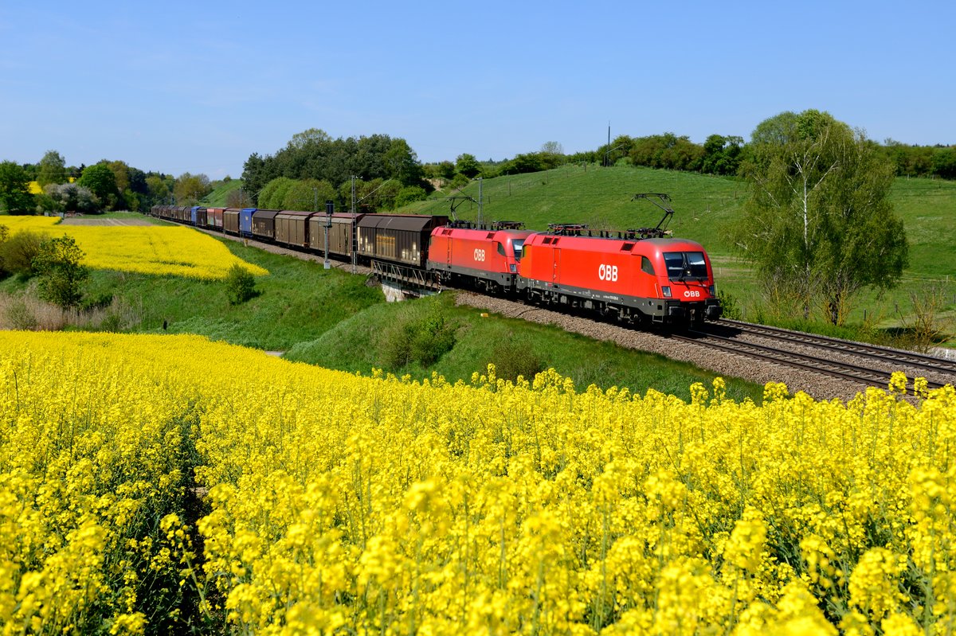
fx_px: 1194
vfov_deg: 29.8
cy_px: 318
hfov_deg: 43.6
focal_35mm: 45
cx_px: 478
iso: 250
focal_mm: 45
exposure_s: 1/1600
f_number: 6.3
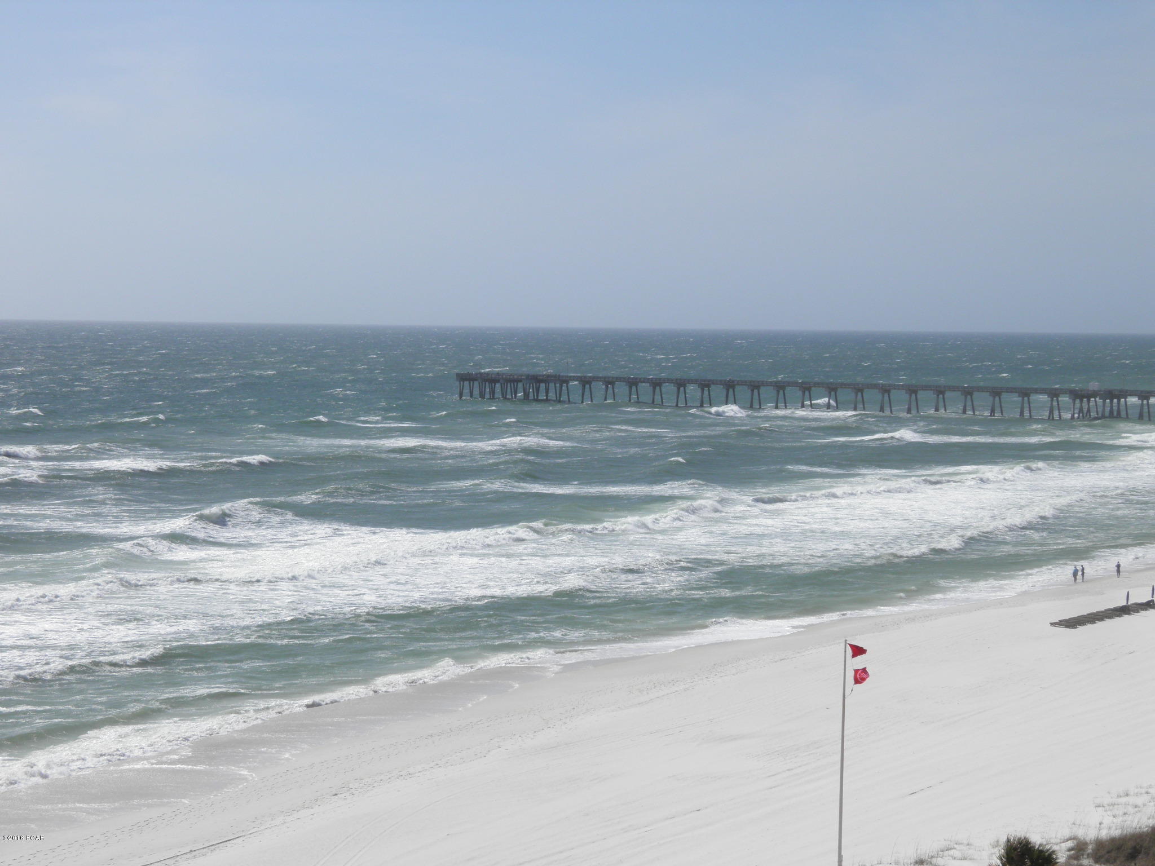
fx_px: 2436
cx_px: 578
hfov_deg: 26.7
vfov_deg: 20.2
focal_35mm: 73
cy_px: 433
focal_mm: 13.2
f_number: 5.5
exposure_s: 1/800
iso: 50
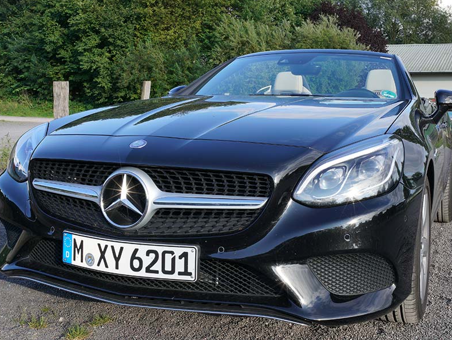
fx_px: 300
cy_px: 169
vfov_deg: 58.9
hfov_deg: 73.9
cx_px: 222
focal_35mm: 23
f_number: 11
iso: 100
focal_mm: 21
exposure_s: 1/40
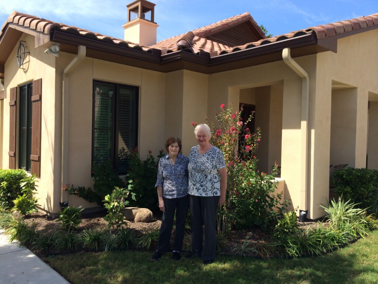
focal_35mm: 30
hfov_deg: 60.0
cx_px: 189
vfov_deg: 46.8
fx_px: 328
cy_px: 142
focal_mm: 4.12
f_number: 2.2
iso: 32
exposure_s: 1/1208
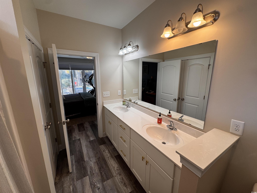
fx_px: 104
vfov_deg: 85.7
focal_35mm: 14
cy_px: 96
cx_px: 128
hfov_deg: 102.1
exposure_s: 1/120
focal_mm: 2.22
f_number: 2.2
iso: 64
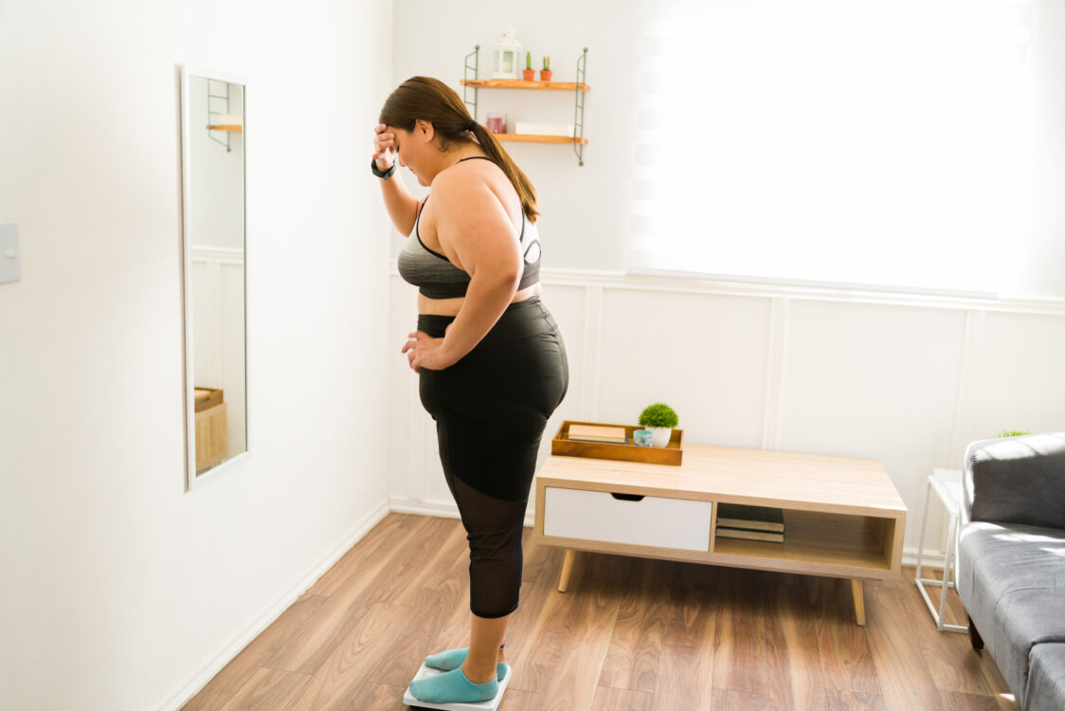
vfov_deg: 37.9
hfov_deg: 54.4
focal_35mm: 35
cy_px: 356
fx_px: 1036
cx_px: 532
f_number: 1.8
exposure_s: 1/160
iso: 400
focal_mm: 35
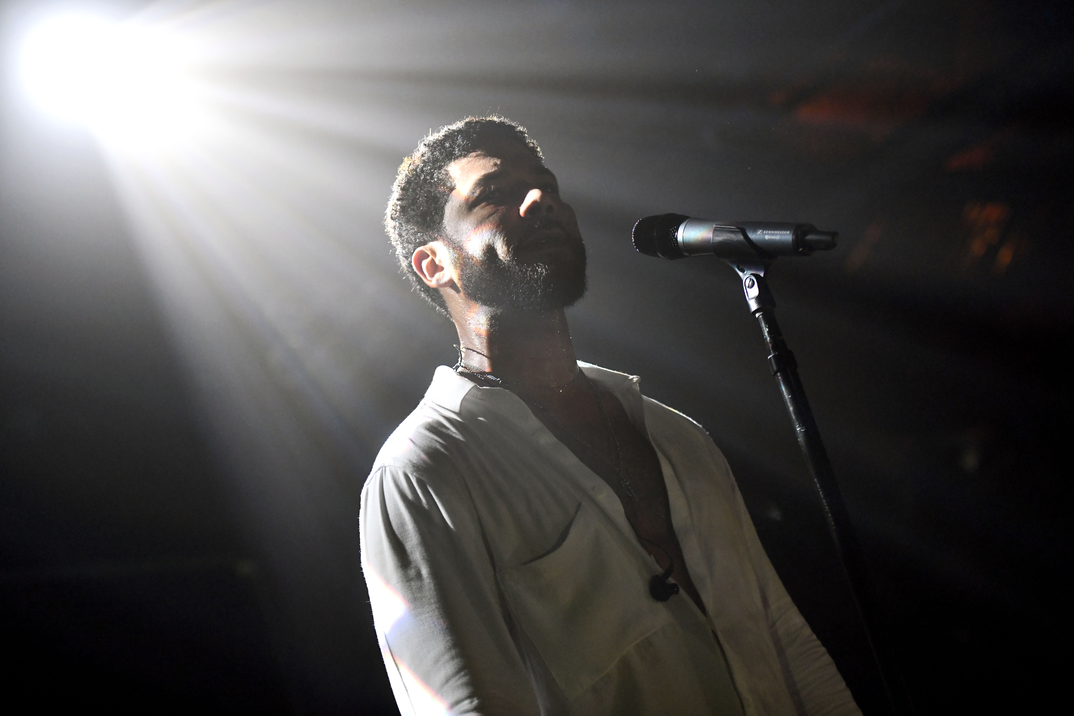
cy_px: 358
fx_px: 2088
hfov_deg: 28.8
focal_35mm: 70
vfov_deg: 19.5
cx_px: 537
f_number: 3.2
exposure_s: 1/320
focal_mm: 70
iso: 3200
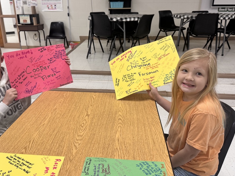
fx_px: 210
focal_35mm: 31
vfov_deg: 45.4
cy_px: 84
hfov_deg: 58.2
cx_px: 105
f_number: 1.78
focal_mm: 6.76
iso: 200
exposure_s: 1/60
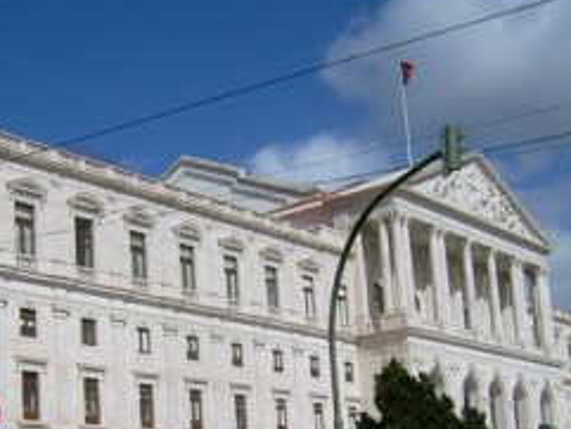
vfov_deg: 22.2
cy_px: 363
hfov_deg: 29.7
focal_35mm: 65
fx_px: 1073
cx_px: 218
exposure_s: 1/1188
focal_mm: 5.95
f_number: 5.8
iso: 50
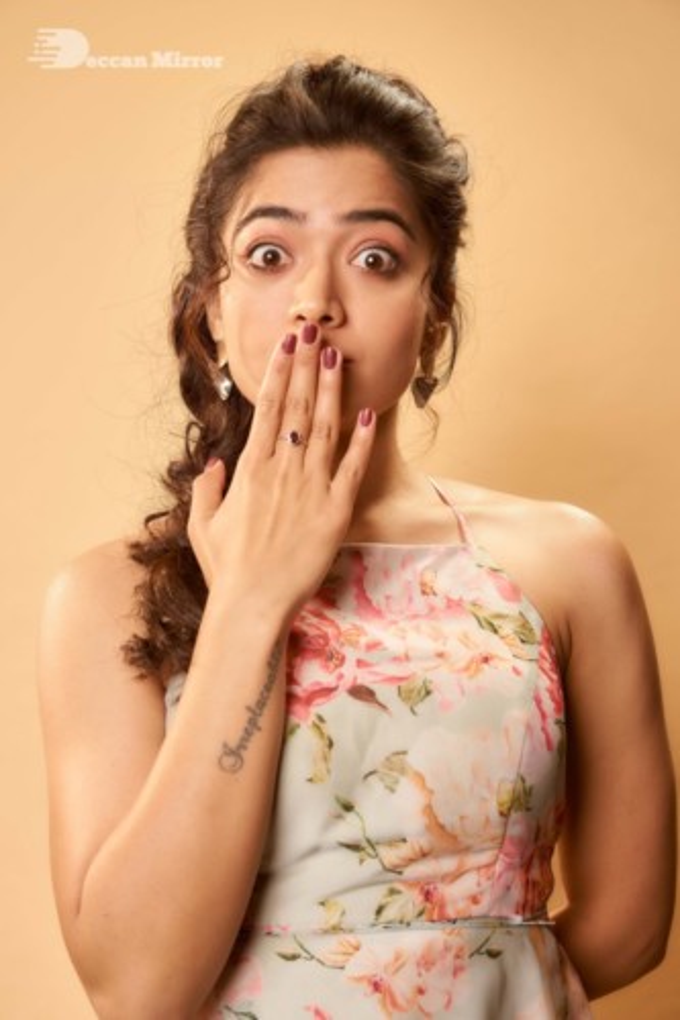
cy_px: 510
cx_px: 340
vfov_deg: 28.9
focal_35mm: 70
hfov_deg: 19.4
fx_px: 1985
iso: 1250
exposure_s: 1/200
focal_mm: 70
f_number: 6.7
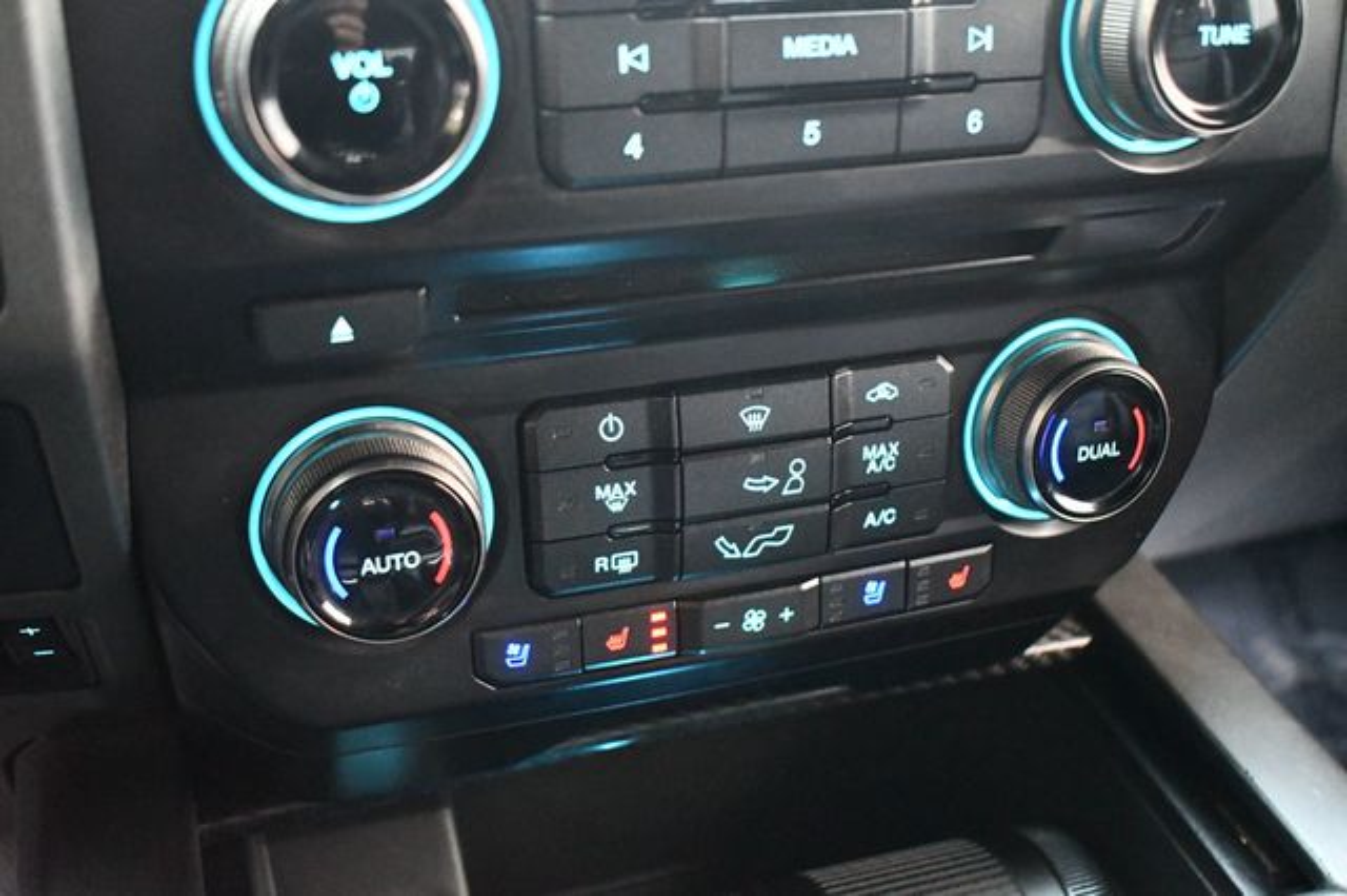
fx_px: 1496
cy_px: 448
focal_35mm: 40
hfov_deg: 48.5
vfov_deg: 33.4
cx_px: 674
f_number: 4
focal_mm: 27
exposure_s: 1/20
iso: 12800
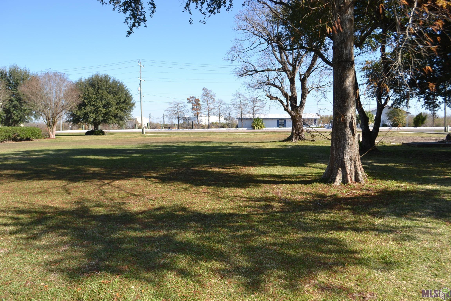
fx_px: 376
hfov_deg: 61.9
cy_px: 150
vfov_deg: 43.6
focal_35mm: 30
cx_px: 226
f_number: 6.3
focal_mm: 20
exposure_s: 1/200
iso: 100
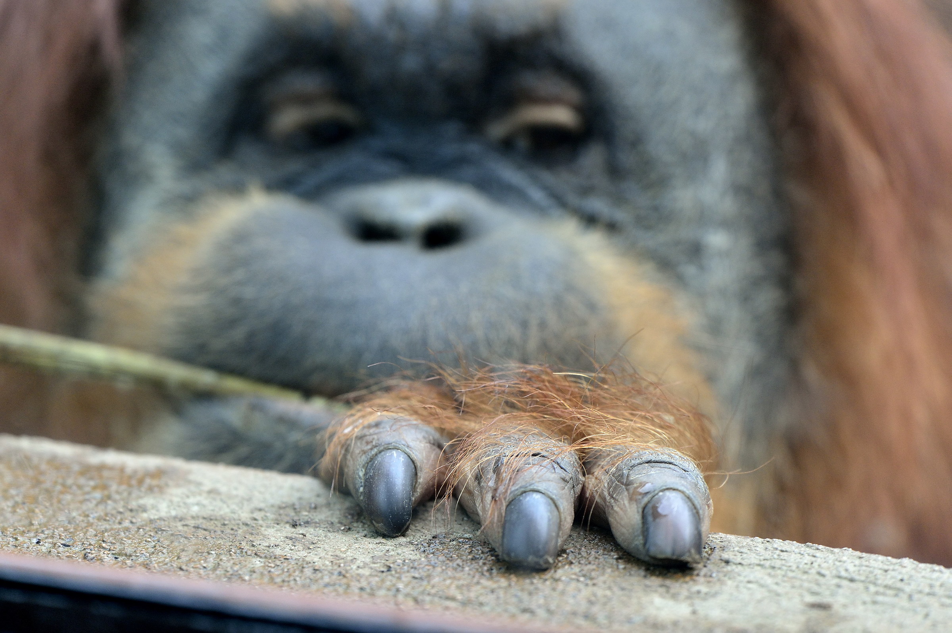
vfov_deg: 4.6
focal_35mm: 300
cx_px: 476
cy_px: 316
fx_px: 7928
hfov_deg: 6.9
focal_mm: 300
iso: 1600
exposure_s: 1/400
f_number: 6.3
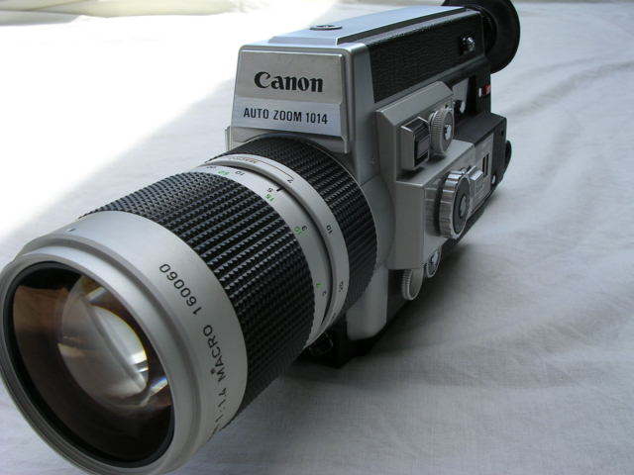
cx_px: 317
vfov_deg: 37.7
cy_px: 238
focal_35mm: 38
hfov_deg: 49.0
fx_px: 696
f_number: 5.6
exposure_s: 1/149
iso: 100
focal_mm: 5.8
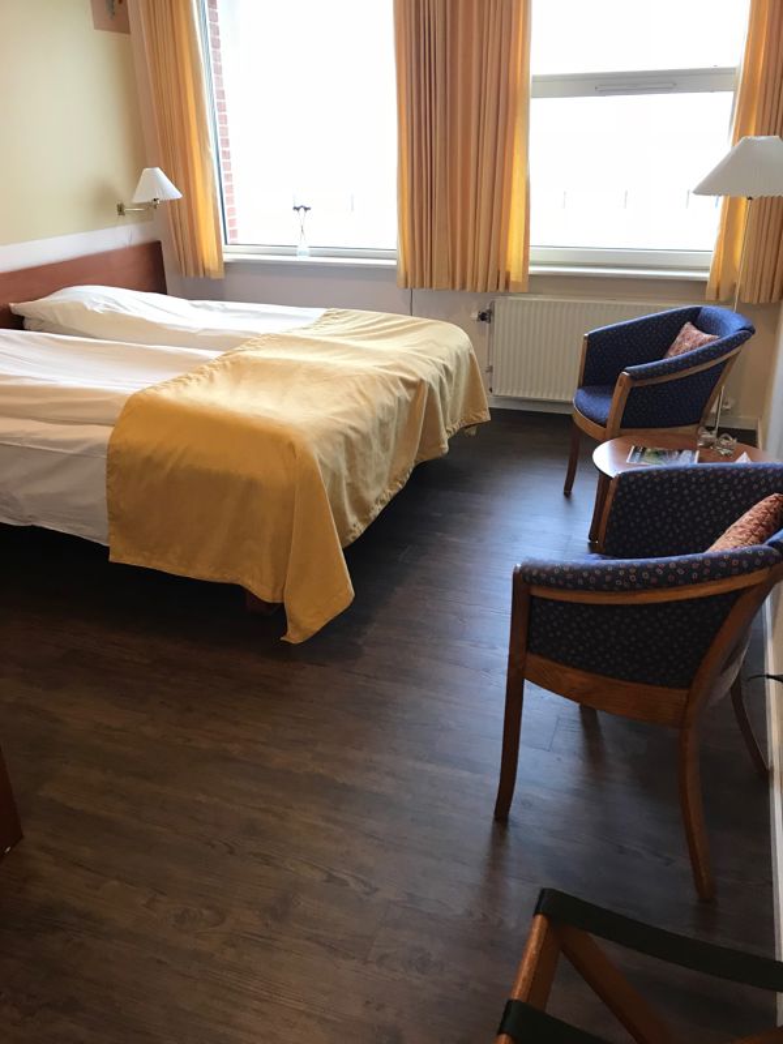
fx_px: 844
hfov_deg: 49.7
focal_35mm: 28
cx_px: 392
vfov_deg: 63.4
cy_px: 522
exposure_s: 1/17
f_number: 1.8
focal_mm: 3.99
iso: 50
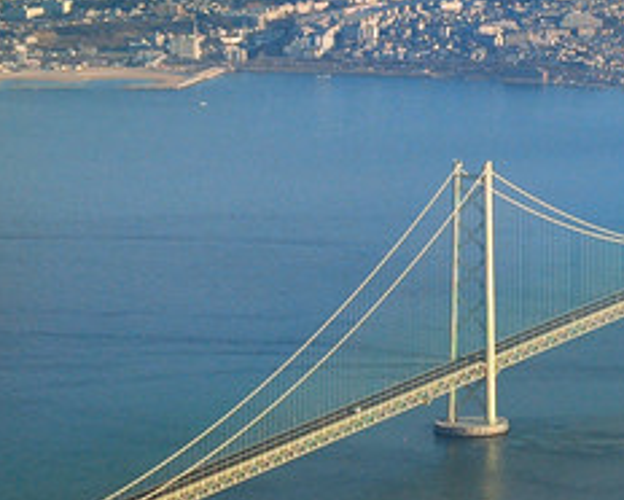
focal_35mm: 329
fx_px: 6086
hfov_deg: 5.8
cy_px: 129
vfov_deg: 4.7
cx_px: 726
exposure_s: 1/640
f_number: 6.3
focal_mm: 85
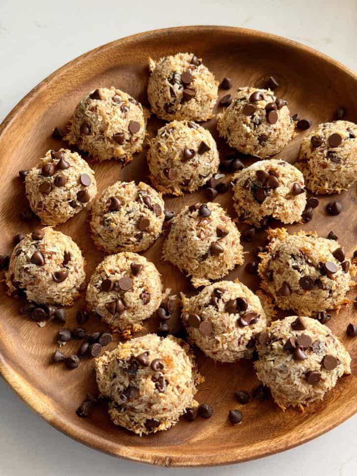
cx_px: 178
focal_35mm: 48
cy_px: 238
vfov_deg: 39.7
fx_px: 660
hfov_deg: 30.3
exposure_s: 1/101
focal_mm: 6.8
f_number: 1.8
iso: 100
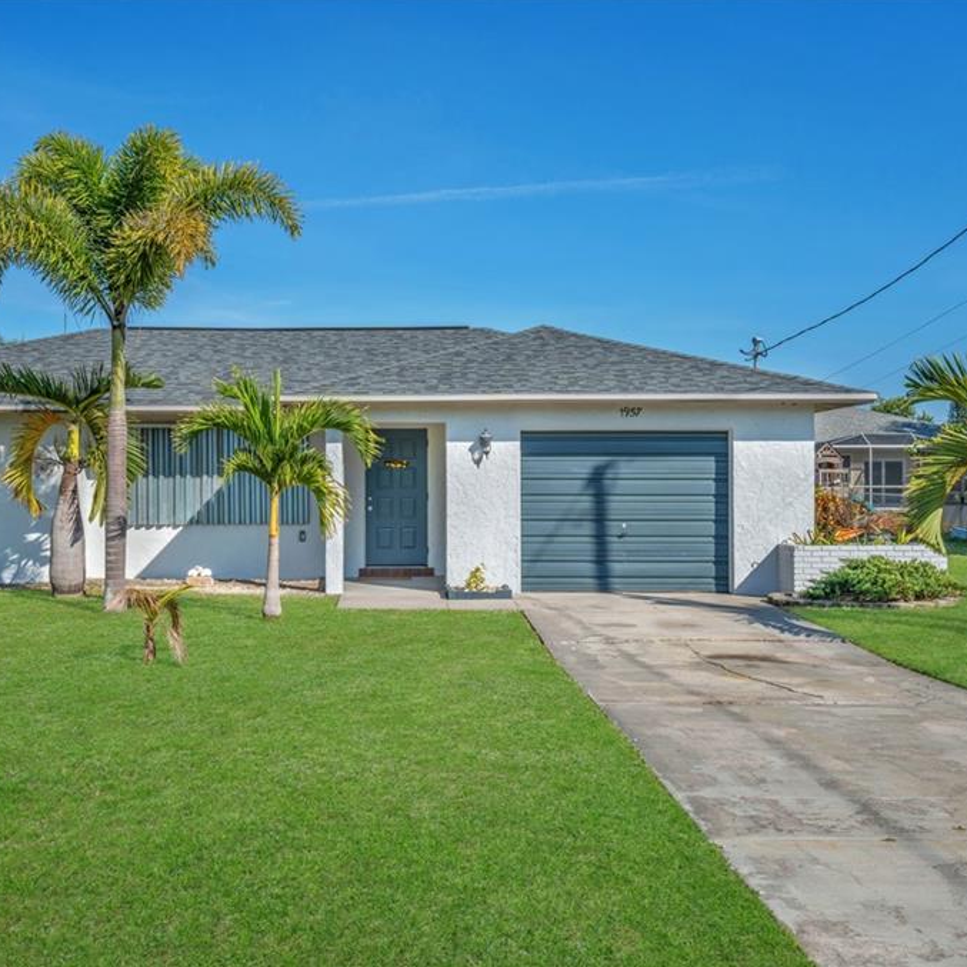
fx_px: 1422
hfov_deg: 37.4
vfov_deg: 37.6
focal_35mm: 45
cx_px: 394
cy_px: 483
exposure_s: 1/400
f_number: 9
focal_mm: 35
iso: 800
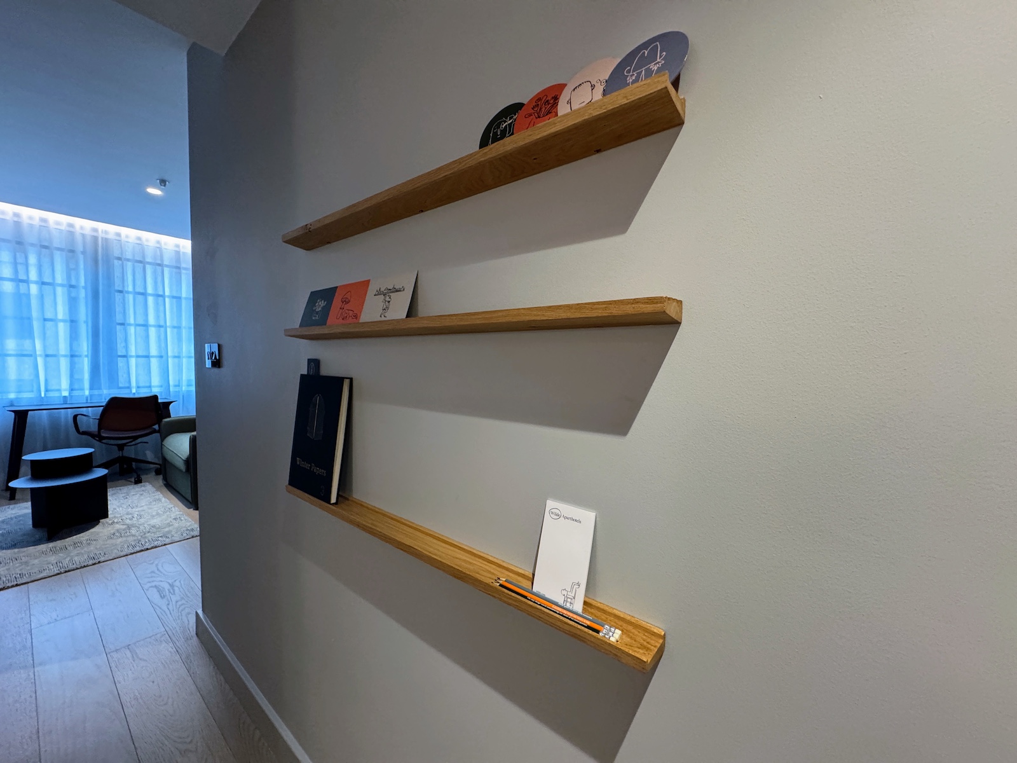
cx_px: 508
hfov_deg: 102.1
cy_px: 382
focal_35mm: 14
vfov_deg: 85.7
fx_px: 411
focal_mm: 2.22
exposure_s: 1/50
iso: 500
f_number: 2.2
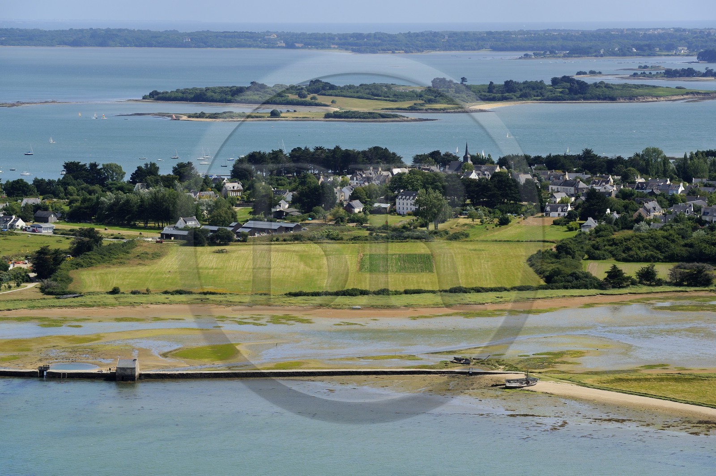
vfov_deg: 11.2
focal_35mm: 122
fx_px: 2424
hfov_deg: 16.8
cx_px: 358
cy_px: 238
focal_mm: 122
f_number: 7.1
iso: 400
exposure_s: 1/1600
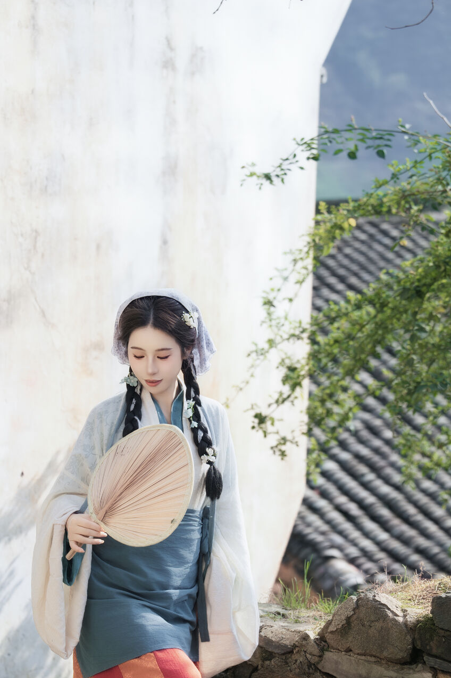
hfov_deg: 13.8
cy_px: 426
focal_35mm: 99
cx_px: 281
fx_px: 1861
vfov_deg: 20.6
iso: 100
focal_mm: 70
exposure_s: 1/400
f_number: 2.8
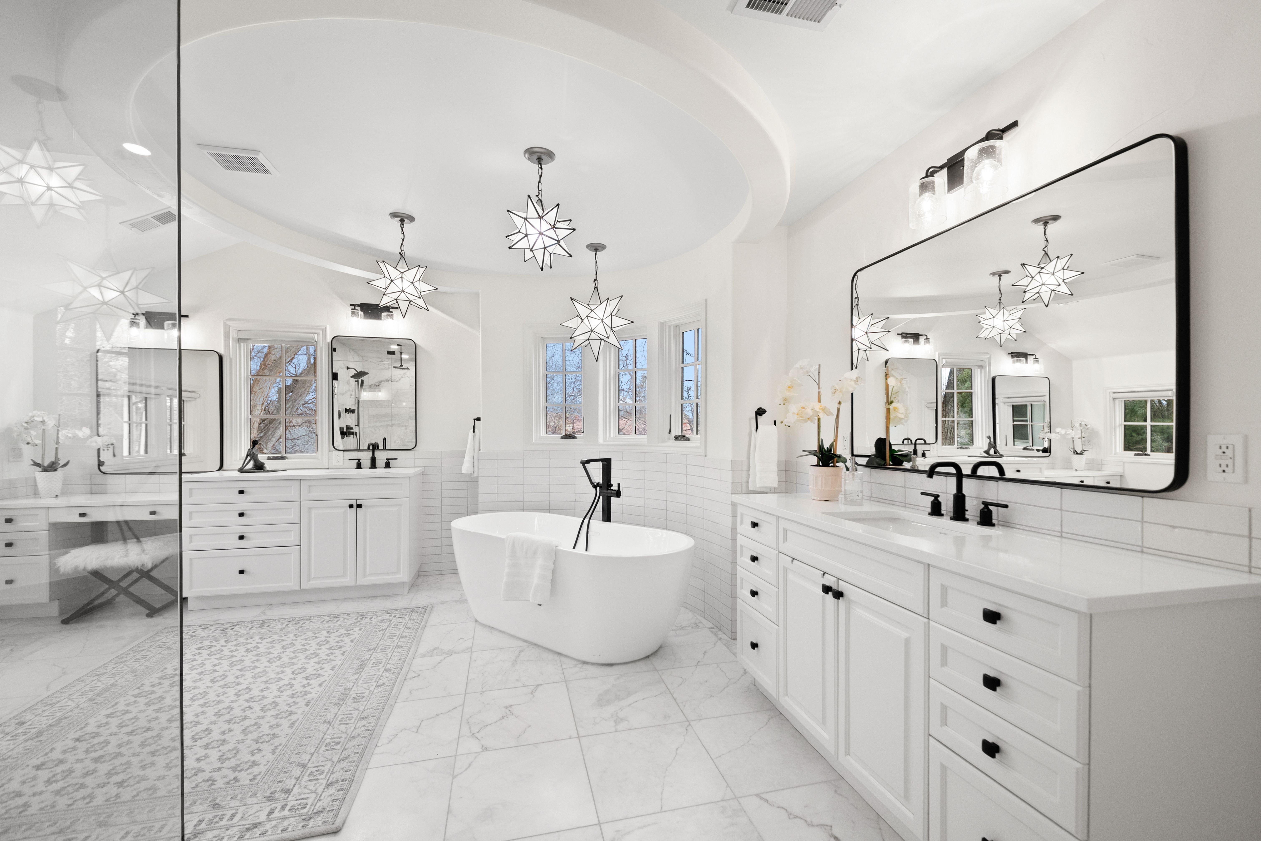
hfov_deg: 104.3
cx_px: 630
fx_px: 490
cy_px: 420
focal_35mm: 14
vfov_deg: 81.2
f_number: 6.3
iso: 800
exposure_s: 1/30
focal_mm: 14
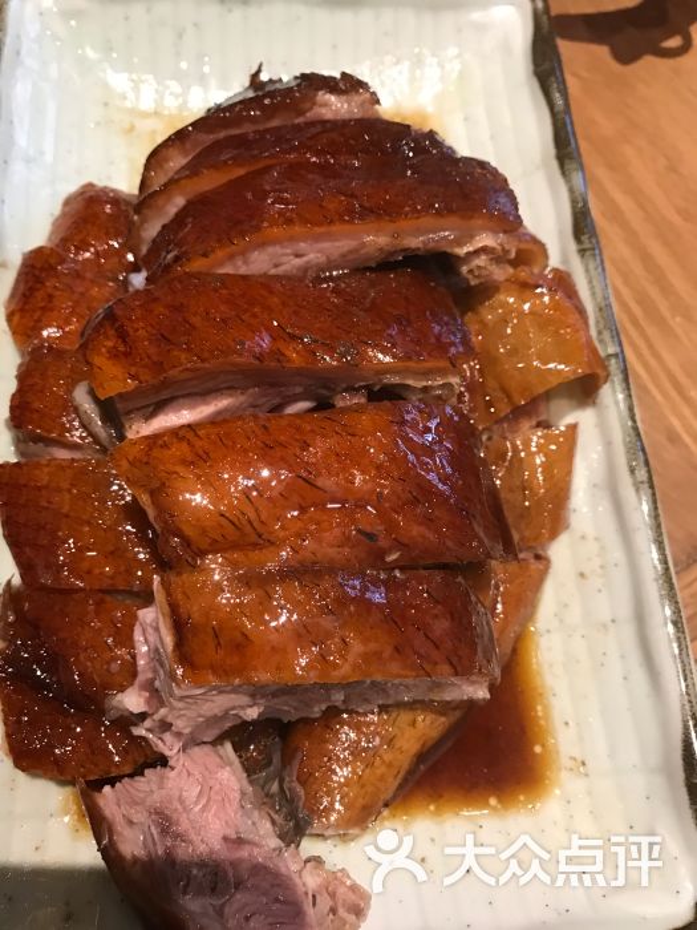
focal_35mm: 28
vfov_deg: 63.4
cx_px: 348
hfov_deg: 49.7
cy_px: 465
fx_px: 752
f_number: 1.8
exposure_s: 1/17
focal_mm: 3.99
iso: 80
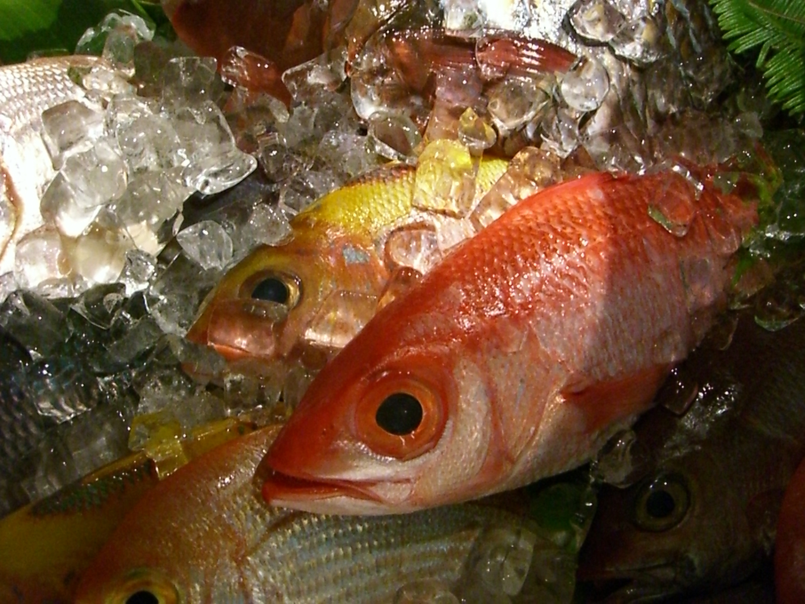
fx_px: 884
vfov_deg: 37.7
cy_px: 302
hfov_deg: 49.0
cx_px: 402
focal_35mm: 38
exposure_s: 1/60
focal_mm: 6.2
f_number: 2.7
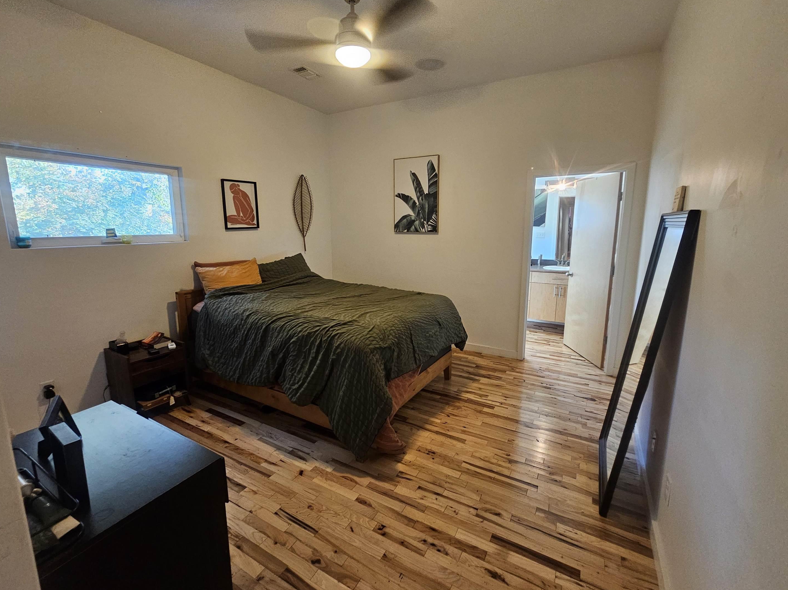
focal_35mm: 14
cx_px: 395
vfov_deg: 85.6
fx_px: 319
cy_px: 279
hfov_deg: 102.1
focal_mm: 2.2
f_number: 2.2
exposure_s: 1/30
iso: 400
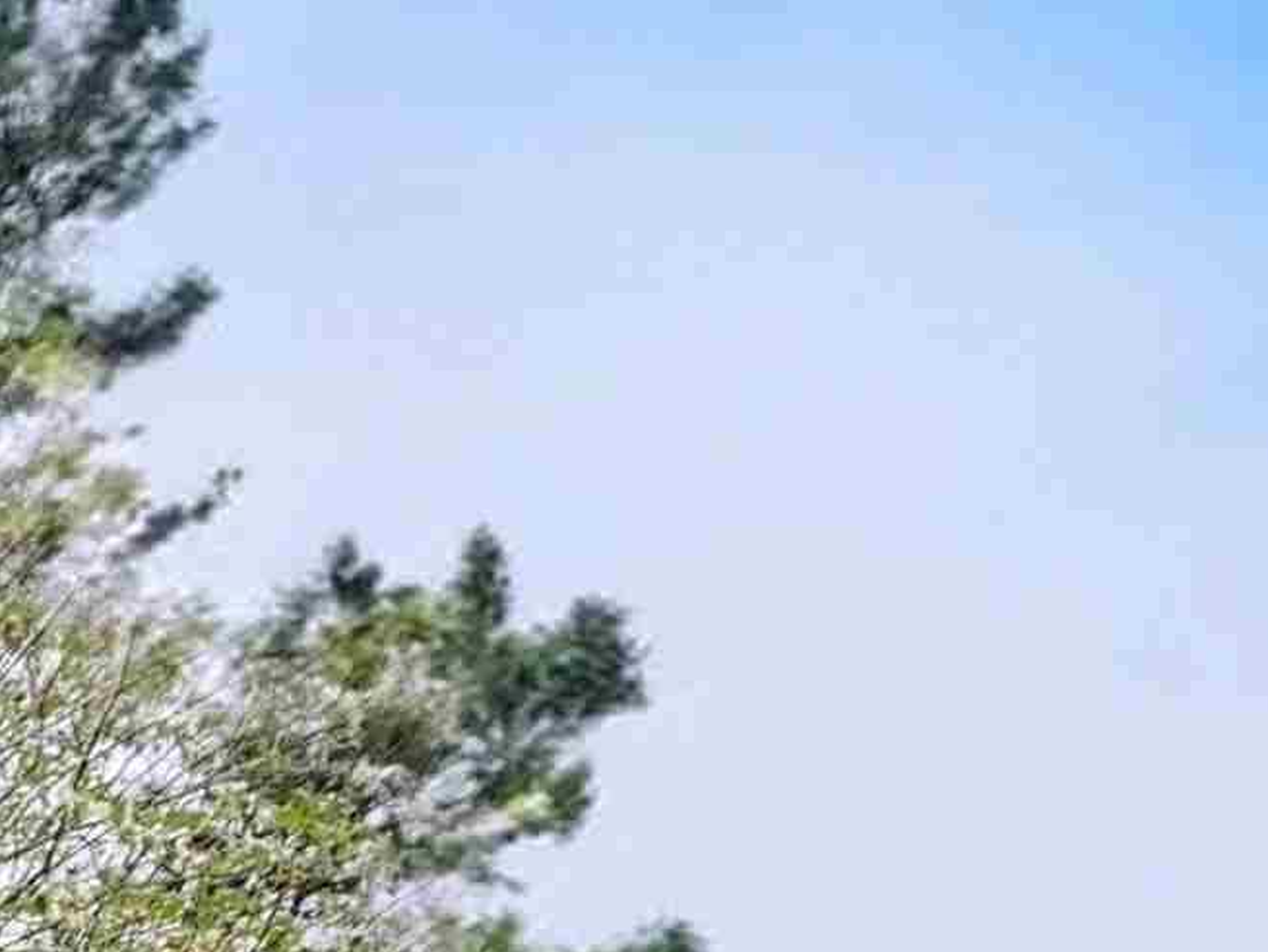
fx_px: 3958
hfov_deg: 14.1
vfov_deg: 12.0
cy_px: 1983
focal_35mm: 108
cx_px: -1525
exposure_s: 1/431
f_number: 1.8
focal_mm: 5.4
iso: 25
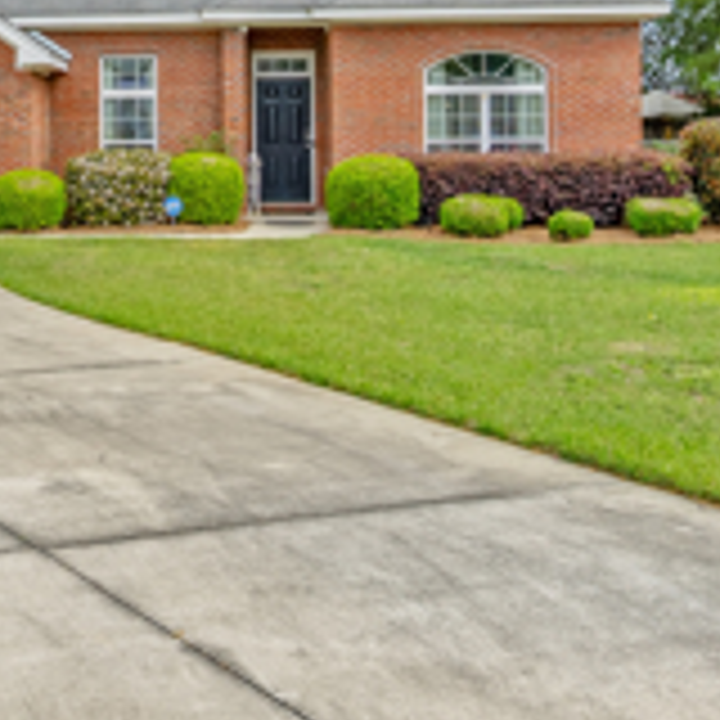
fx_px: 1294
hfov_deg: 30.3
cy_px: 144
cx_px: 133
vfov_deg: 30.3
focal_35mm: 55
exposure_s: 1/1600
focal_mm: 23
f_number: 5.6
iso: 80
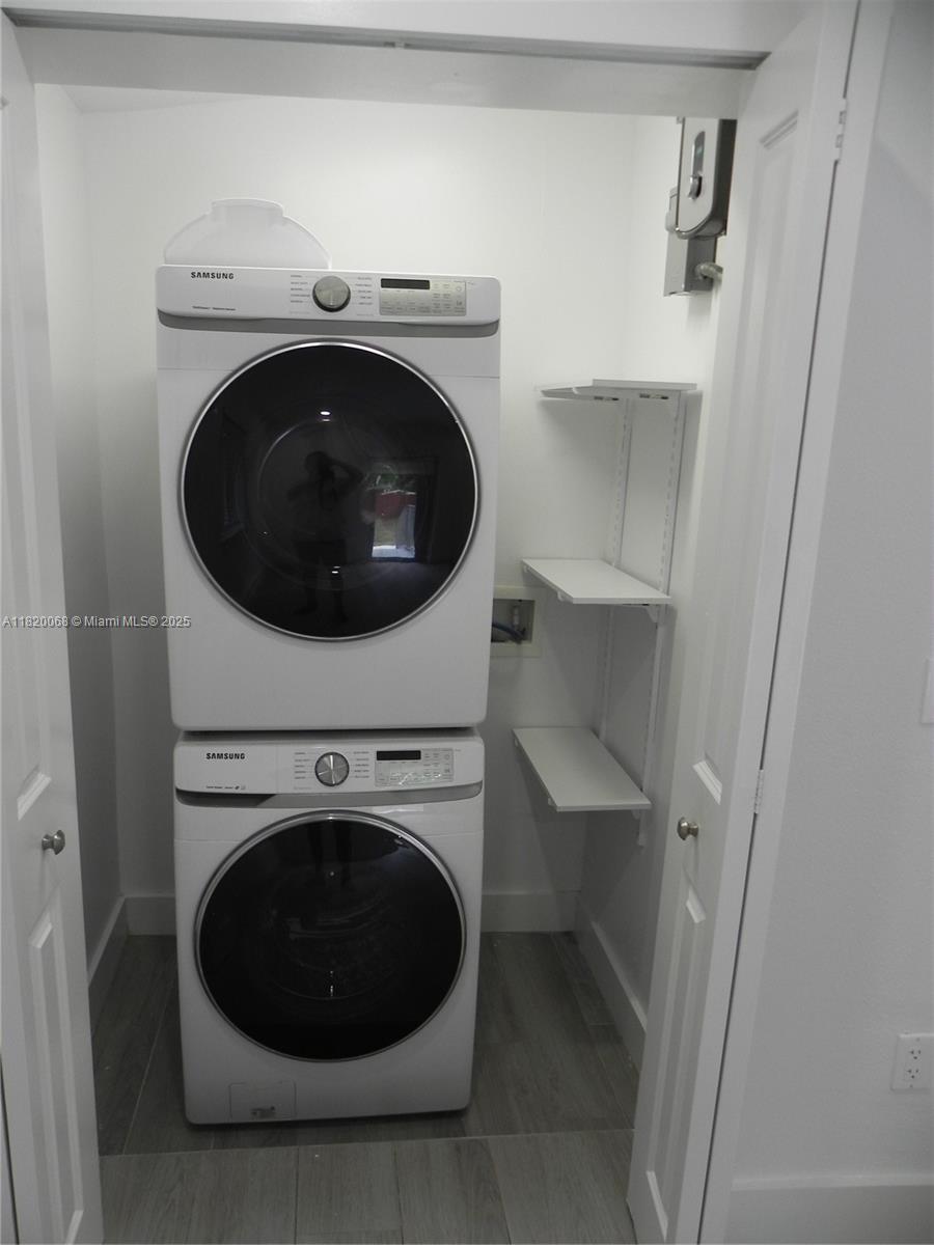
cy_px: 622
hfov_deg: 53.1
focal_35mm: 26
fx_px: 935
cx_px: 467
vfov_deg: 67.3
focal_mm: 4.6
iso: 160
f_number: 2.8
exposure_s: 1/54.6
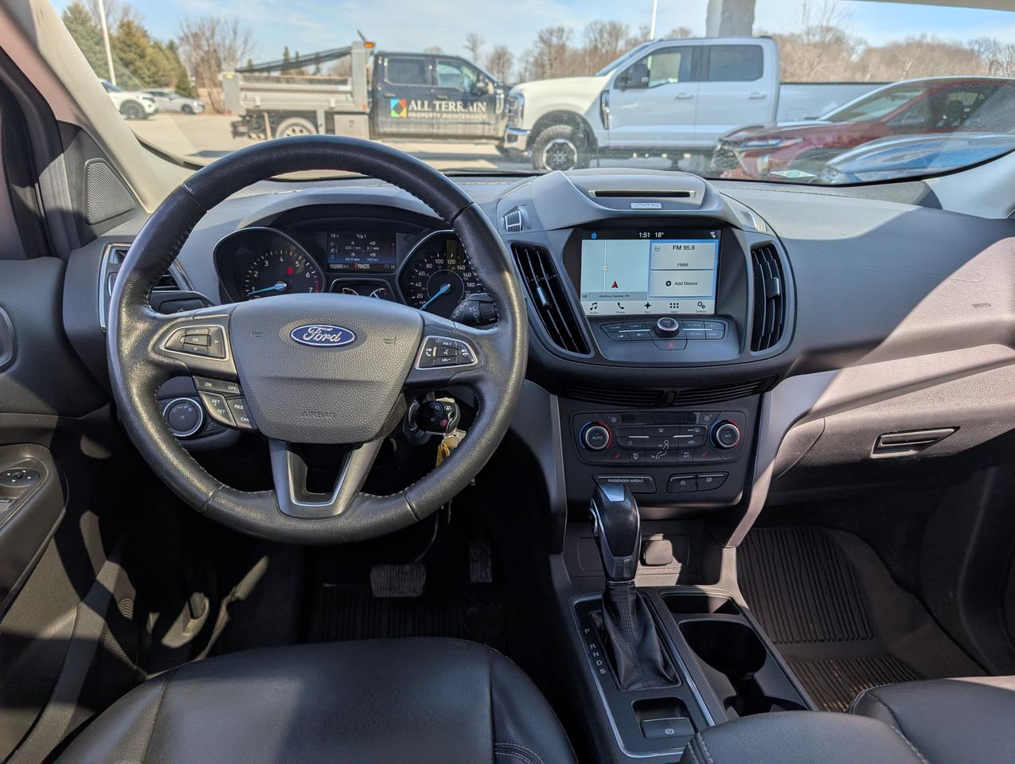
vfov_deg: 56.9
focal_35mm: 24
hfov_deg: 71.5
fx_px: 705
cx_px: 508
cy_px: 382
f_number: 1.68
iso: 19
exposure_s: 1/3311
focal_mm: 6.9
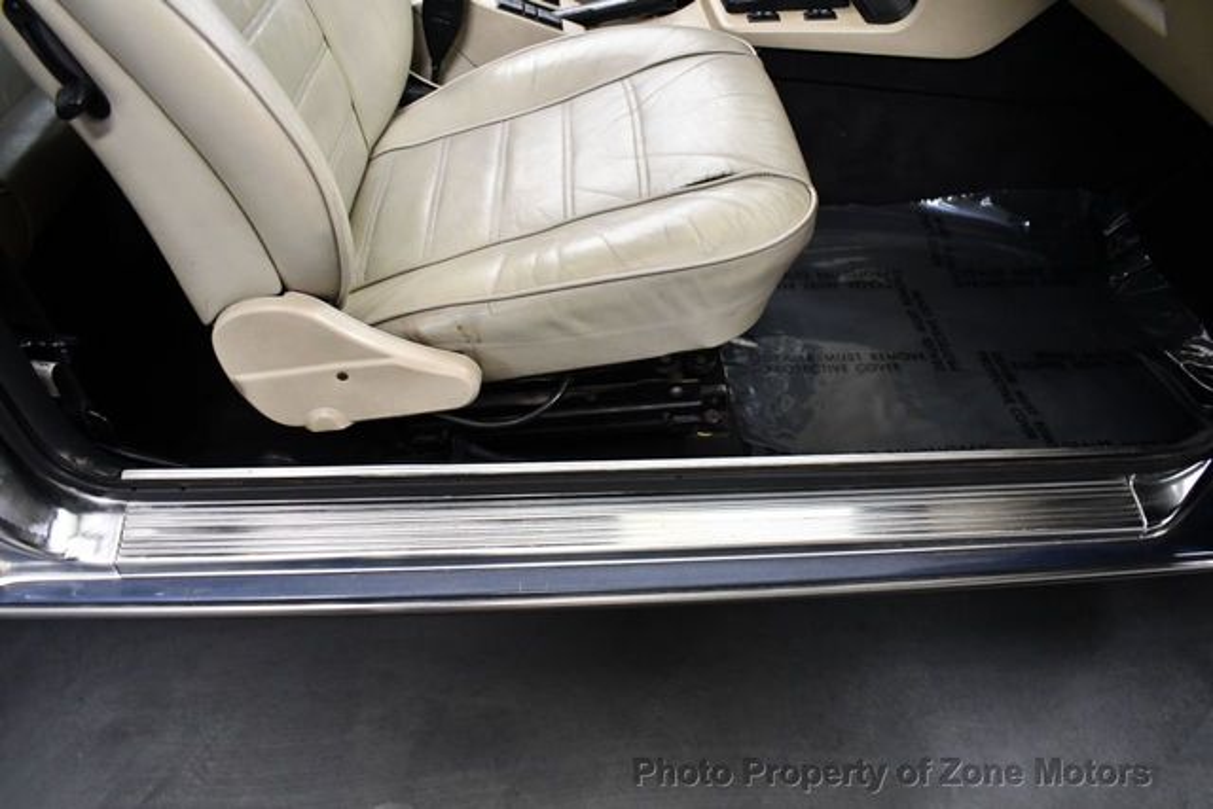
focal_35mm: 27
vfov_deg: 48.0
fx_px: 910
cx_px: 606
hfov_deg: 67.4
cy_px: 404
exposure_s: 1/125
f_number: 3.5
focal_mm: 18
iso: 3200
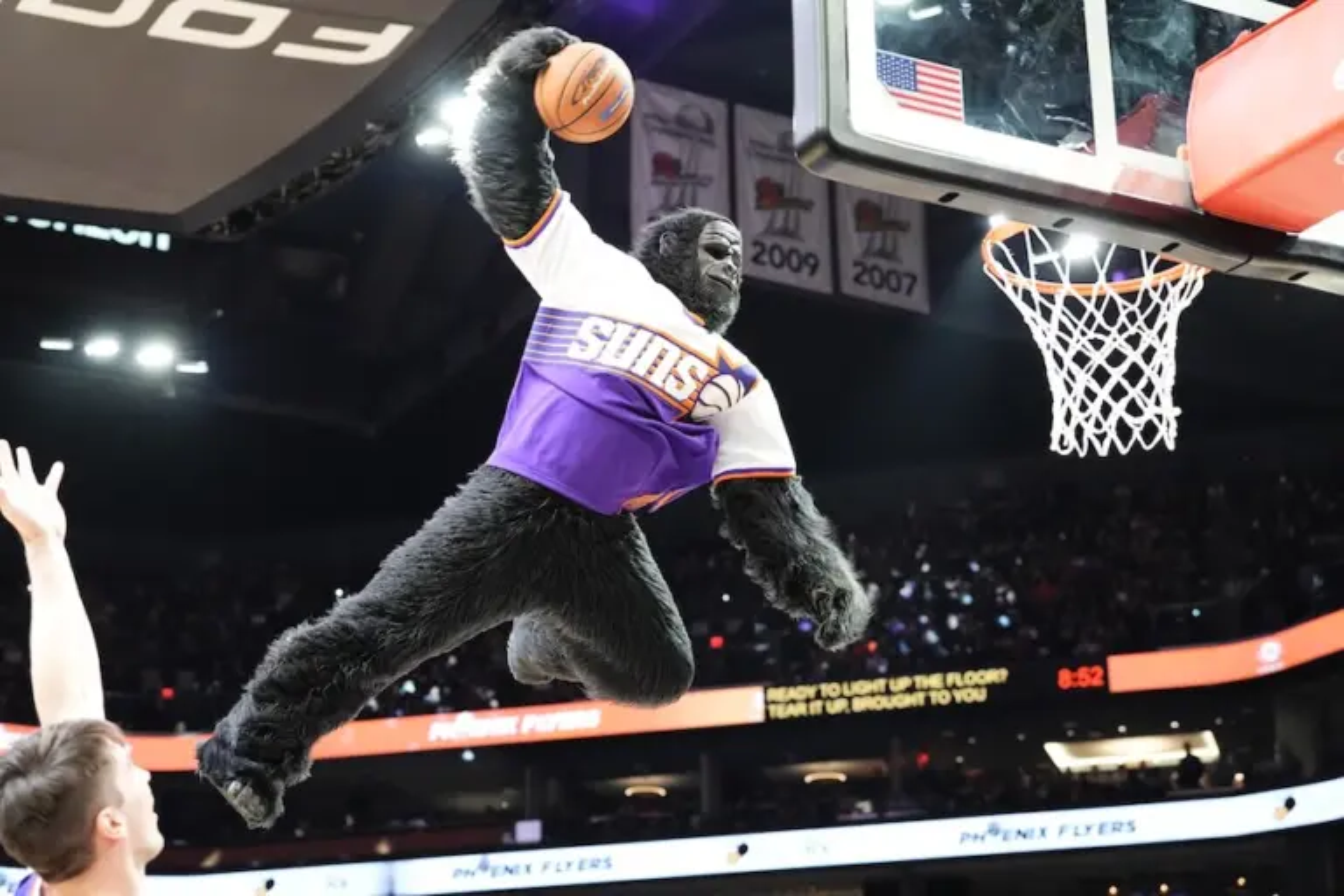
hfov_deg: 28.8
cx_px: 672
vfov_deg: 19.5
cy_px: 448
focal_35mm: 70
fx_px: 2613
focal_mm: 70
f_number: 4.5
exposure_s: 1/640
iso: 6400
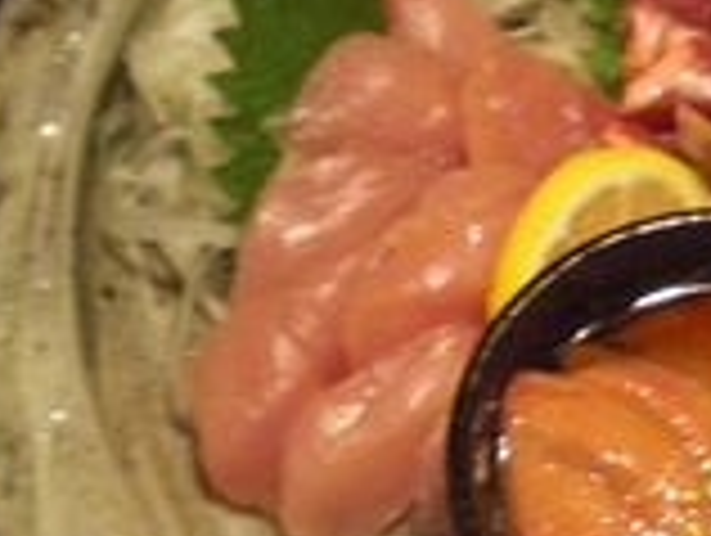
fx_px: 1707
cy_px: 327
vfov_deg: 17.8
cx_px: 646
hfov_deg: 22.9
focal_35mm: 83
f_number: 3.1
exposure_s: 1/10
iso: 800
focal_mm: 6.3
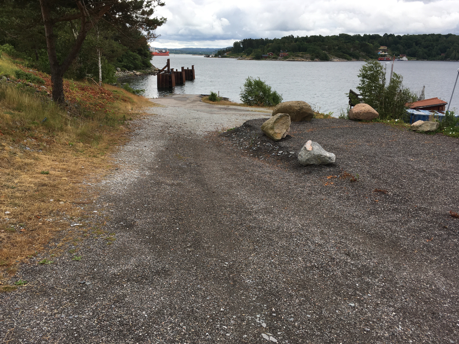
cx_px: 223
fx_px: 398
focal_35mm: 30
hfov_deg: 60.0
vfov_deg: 46.8
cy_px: 173
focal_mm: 4.15
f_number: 2.2
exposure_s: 1/386
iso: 25
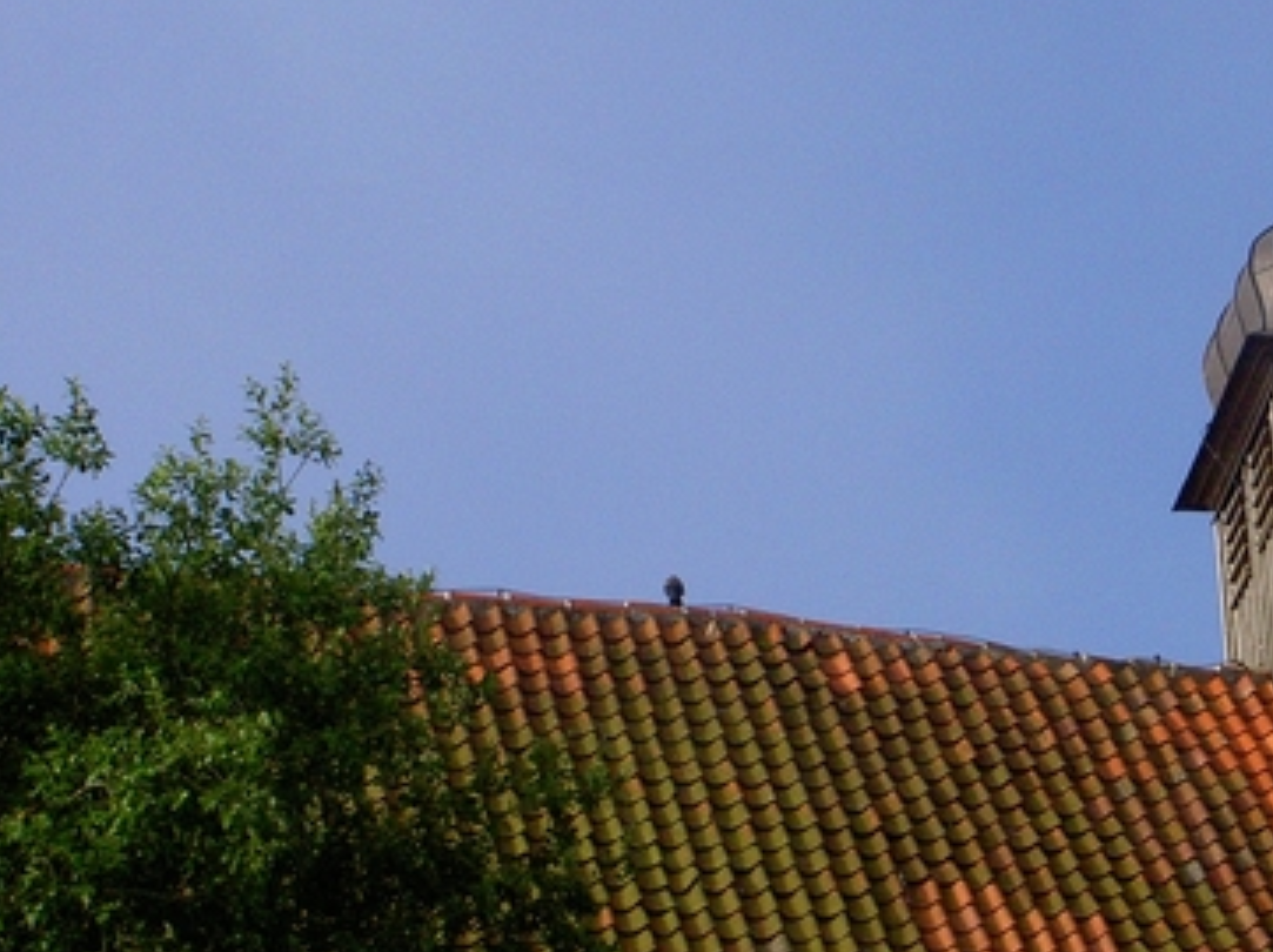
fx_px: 7090
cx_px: 1026
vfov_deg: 7.7
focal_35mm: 193
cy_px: 342
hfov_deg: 10.2
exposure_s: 1/500
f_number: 8.3
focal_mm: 24
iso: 200
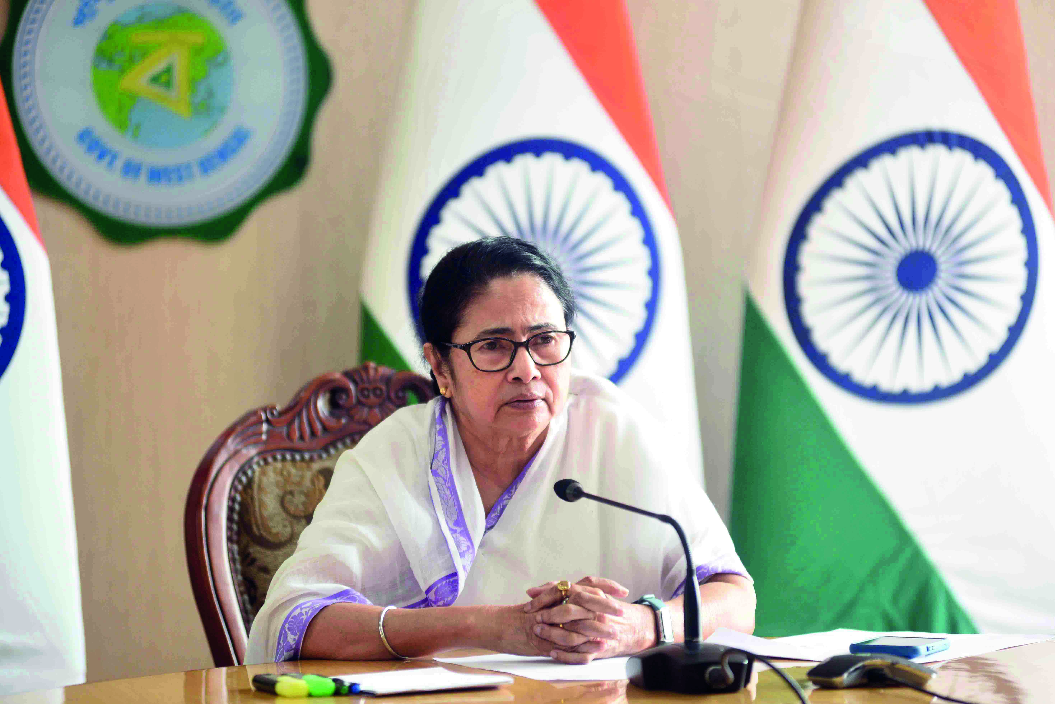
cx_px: 528
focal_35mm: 200
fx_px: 5863
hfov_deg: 10.3
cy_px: 352
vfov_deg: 6.9
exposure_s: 1/400
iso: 1000
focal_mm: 200
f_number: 3.2
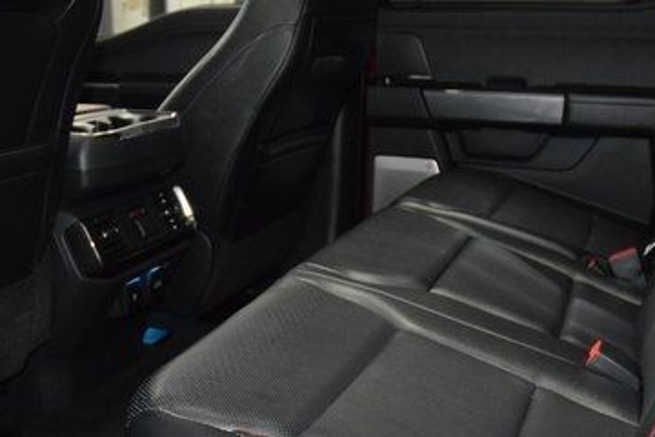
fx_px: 873
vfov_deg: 27.3
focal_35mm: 48
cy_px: 374
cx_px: 266
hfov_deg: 40.9
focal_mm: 18
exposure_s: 1/60
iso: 3200
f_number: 3.5
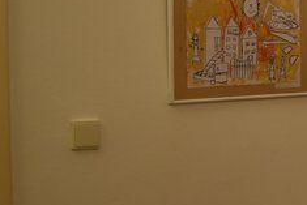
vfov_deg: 11.9
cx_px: 589
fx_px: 981
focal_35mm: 115
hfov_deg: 14.9
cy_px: 44
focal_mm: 18
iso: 250
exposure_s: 1/30
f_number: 3.5
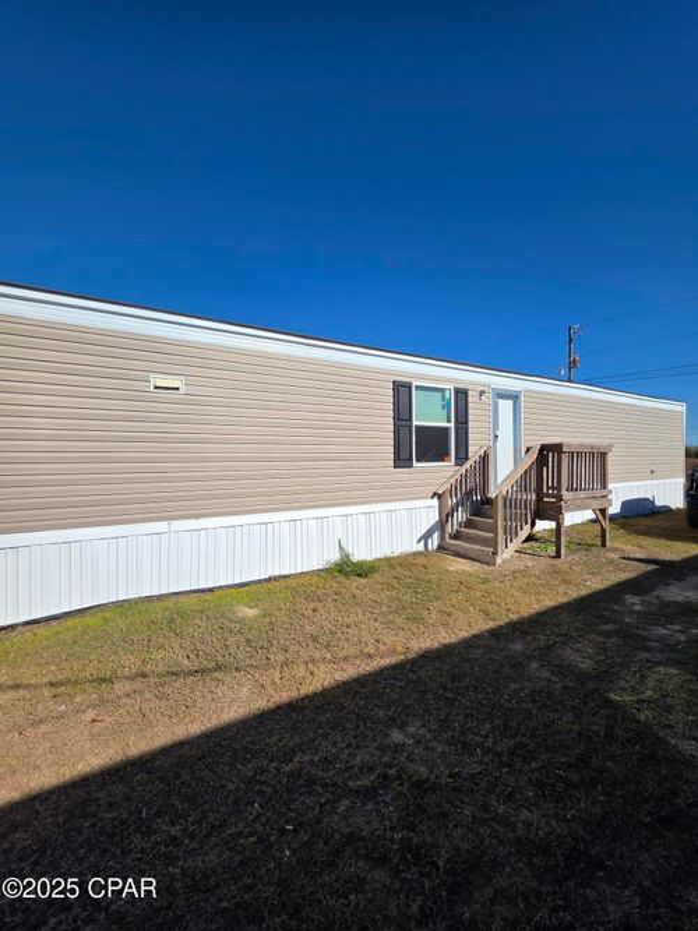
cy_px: 466
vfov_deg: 106.2
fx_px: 350
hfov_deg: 89.9
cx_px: 349
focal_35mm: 13
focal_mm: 2.2
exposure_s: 1/3483
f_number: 1.9
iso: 40
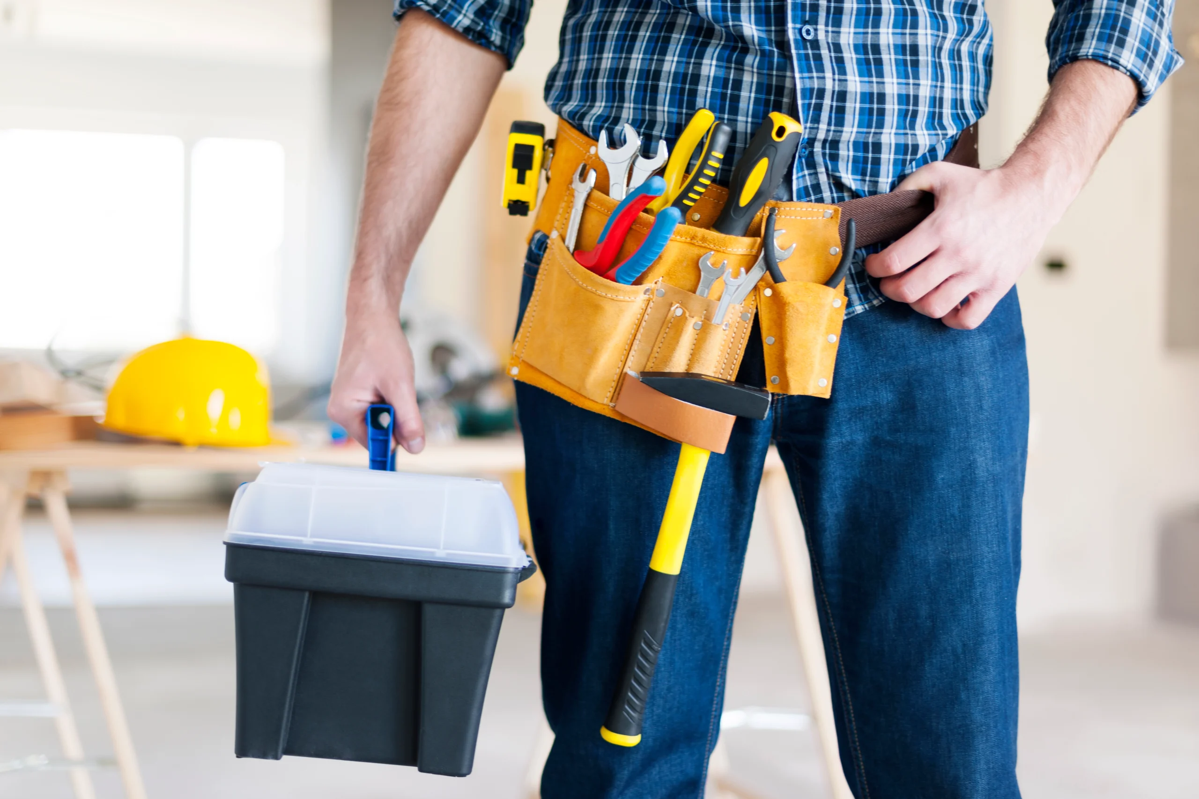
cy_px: 400
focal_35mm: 50
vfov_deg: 27.0
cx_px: 600
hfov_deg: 39.6
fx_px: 1665
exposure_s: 1/80
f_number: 1.8
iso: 100
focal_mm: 50
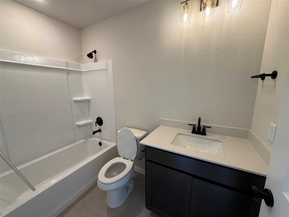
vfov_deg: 85.7
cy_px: 108
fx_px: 117
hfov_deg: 102.1
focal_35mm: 14
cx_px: 144
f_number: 2.2
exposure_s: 1/120
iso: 160
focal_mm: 2.22
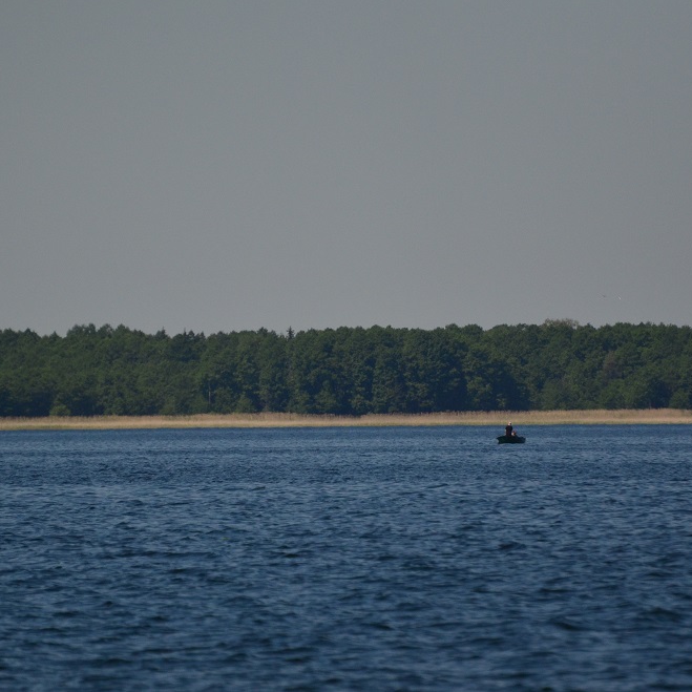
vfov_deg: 3.0
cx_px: 357
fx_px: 13095
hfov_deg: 3.0
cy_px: 345
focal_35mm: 579
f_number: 5.6
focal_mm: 300
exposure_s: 1/8000
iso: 720
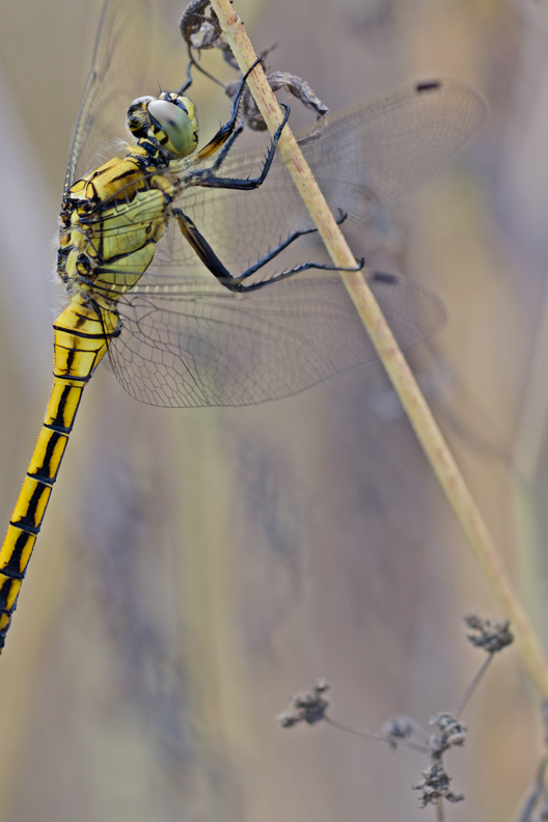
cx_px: 210
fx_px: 7968
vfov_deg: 5.9
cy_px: 393
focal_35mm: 349
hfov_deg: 3.9
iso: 100
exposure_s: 1/25
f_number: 5
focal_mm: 180
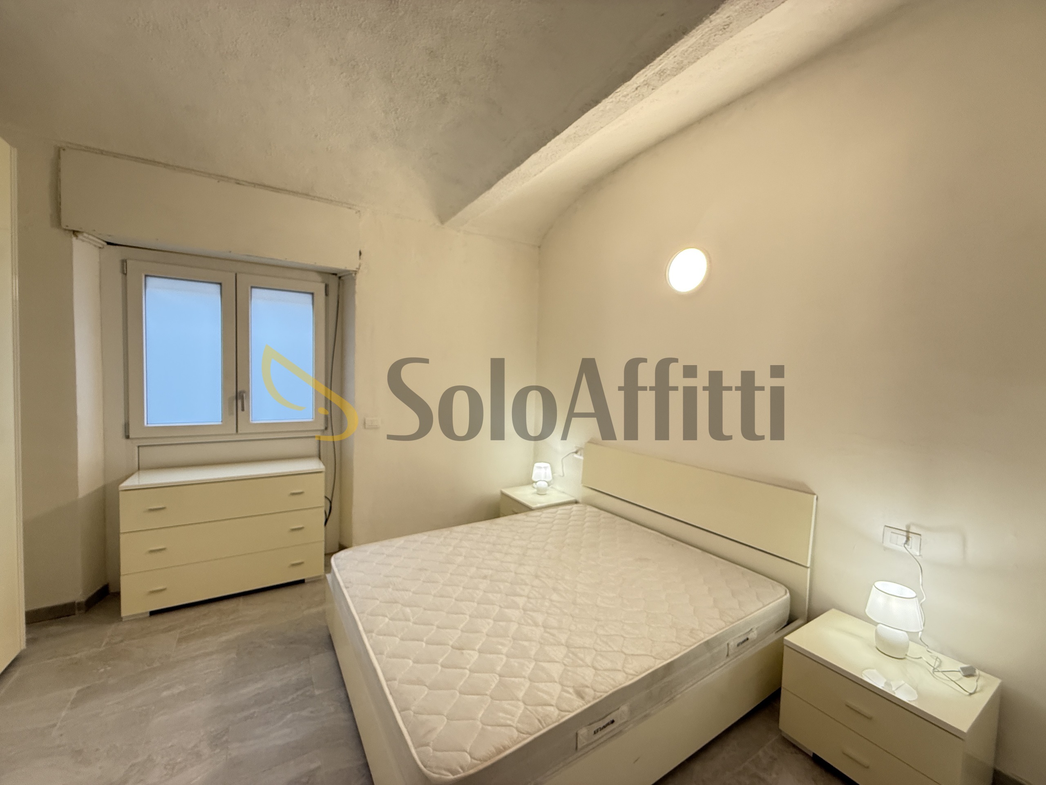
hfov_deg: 102.1
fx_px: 423
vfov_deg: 85.7
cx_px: 523
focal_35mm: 14
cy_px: 392
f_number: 2.2
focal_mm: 2.22
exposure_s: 1/94
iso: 400
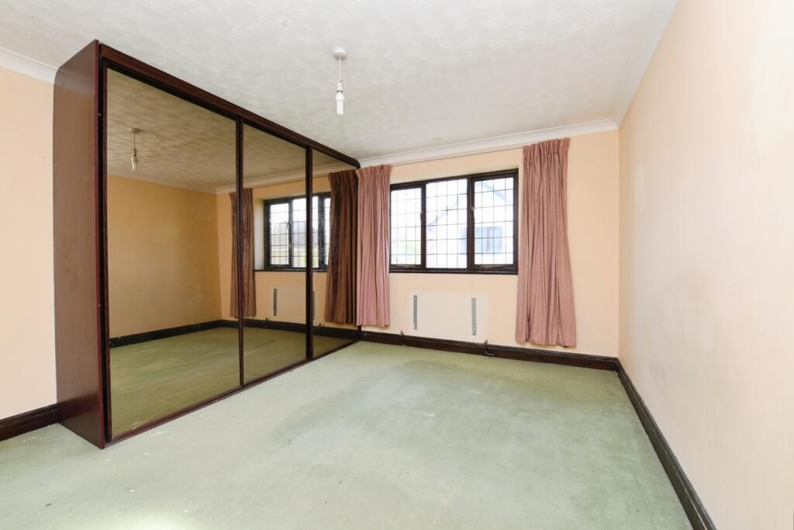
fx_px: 309
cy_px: 265
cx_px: 397
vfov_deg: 81.2
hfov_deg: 104.2
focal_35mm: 14
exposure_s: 1/60
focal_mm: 14
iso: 640
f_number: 10
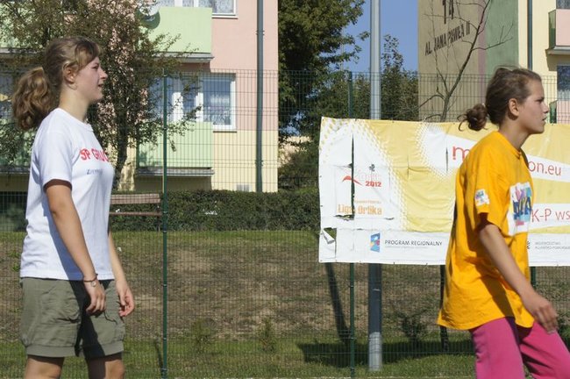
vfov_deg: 10.1
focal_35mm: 135
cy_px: 190
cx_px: 285
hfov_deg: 15.2
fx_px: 2135
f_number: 13
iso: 200
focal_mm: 90
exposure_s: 1/320
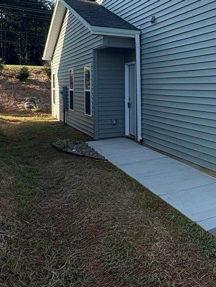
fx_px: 341
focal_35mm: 41
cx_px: 297
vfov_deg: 45.1
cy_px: 96
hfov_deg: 27.7
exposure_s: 1/858
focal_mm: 2.22
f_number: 2.2
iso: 50
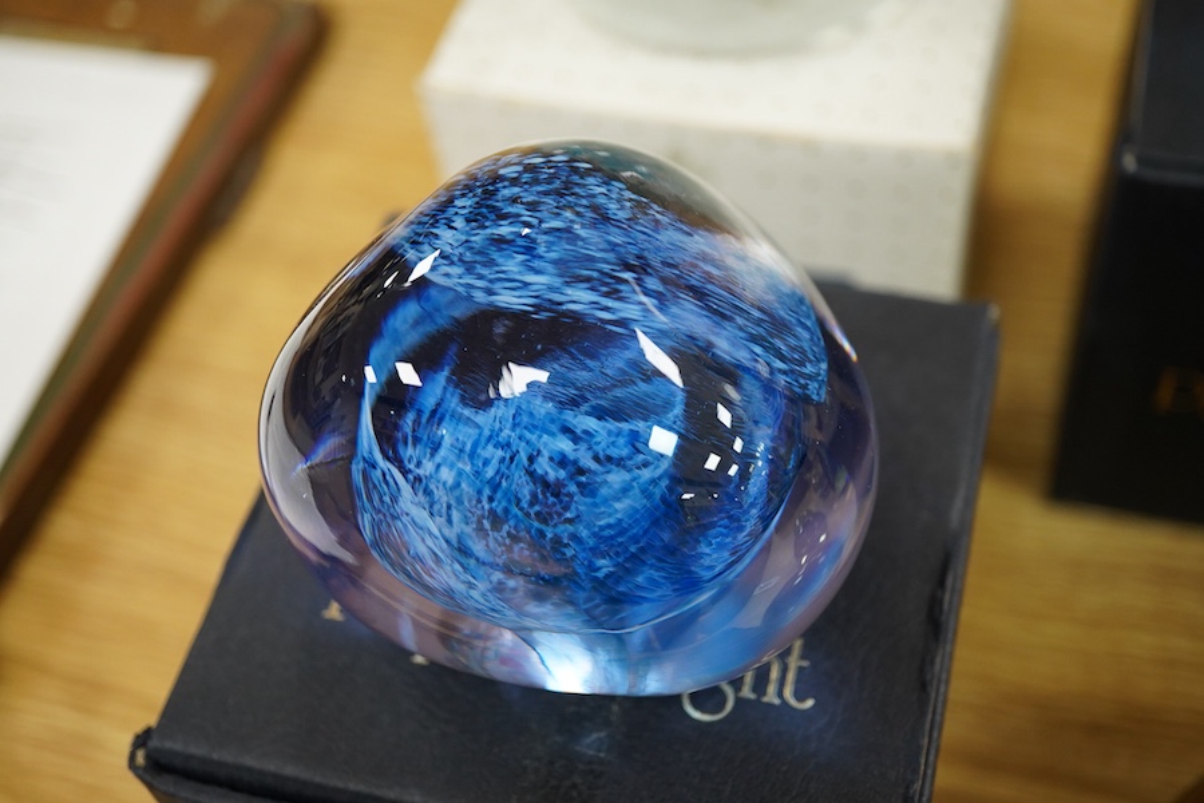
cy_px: 402
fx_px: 1505
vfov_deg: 29.9
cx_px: 602
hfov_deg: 43.6
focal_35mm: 45
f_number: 5
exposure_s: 1/125
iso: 1250
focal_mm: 30
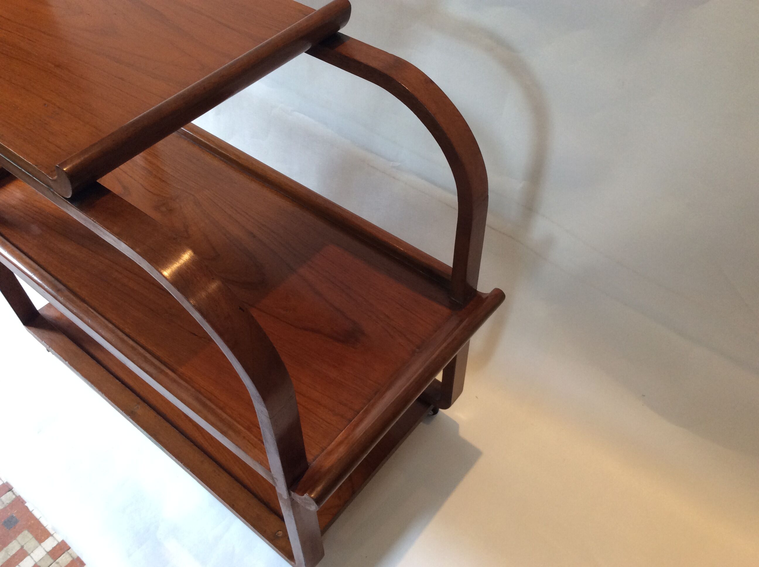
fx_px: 701
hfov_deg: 56.9
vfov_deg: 44.1
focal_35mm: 32
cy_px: 284
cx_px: 380
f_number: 2.4
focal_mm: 3.3
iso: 80
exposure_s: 1/25
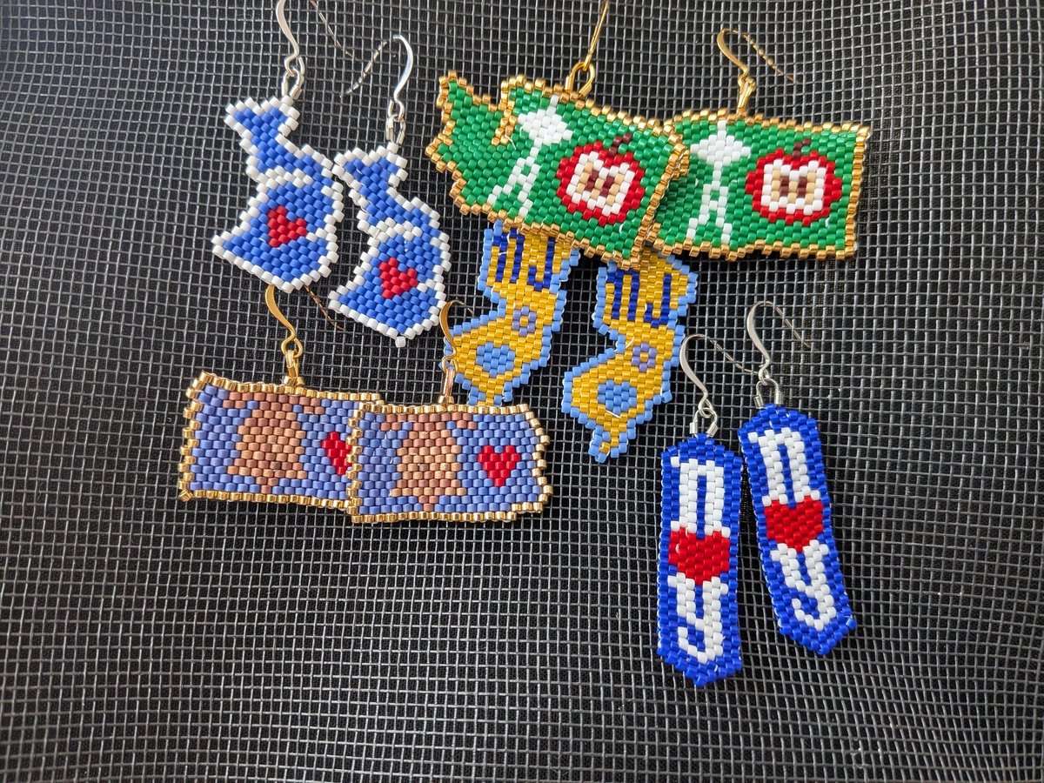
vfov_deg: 56.8
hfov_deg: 71.6
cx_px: 522
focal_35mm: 24
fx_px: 724
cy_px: 392
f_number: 1.7
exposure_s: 1/100
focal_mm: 4.53
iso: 151
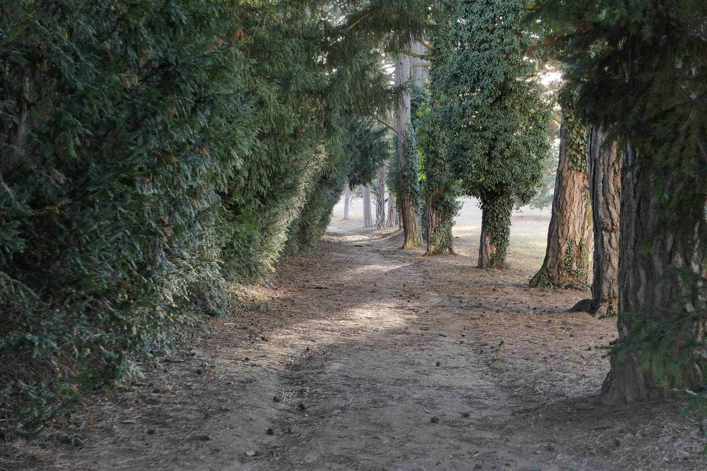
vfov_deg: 26.0
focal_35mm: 52
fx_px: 1021
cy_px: 236
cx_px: 354
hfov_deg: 38.2
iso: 160
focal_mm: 18.9
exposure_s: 1/100
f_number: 2.8
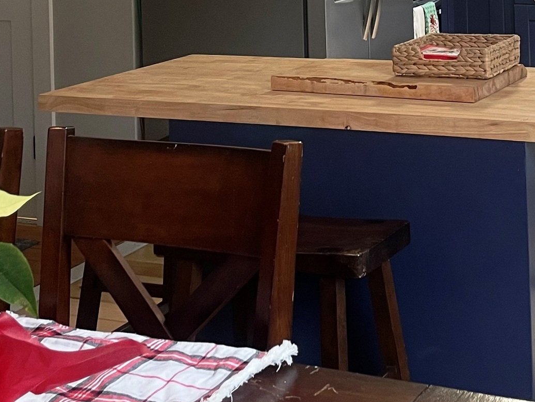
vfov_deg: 18.0
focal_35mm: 77
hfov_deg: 25.1
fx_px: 1190
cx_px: 388
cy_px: -99
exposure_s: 1/60
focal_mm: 4.2
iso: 80
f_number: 1.6
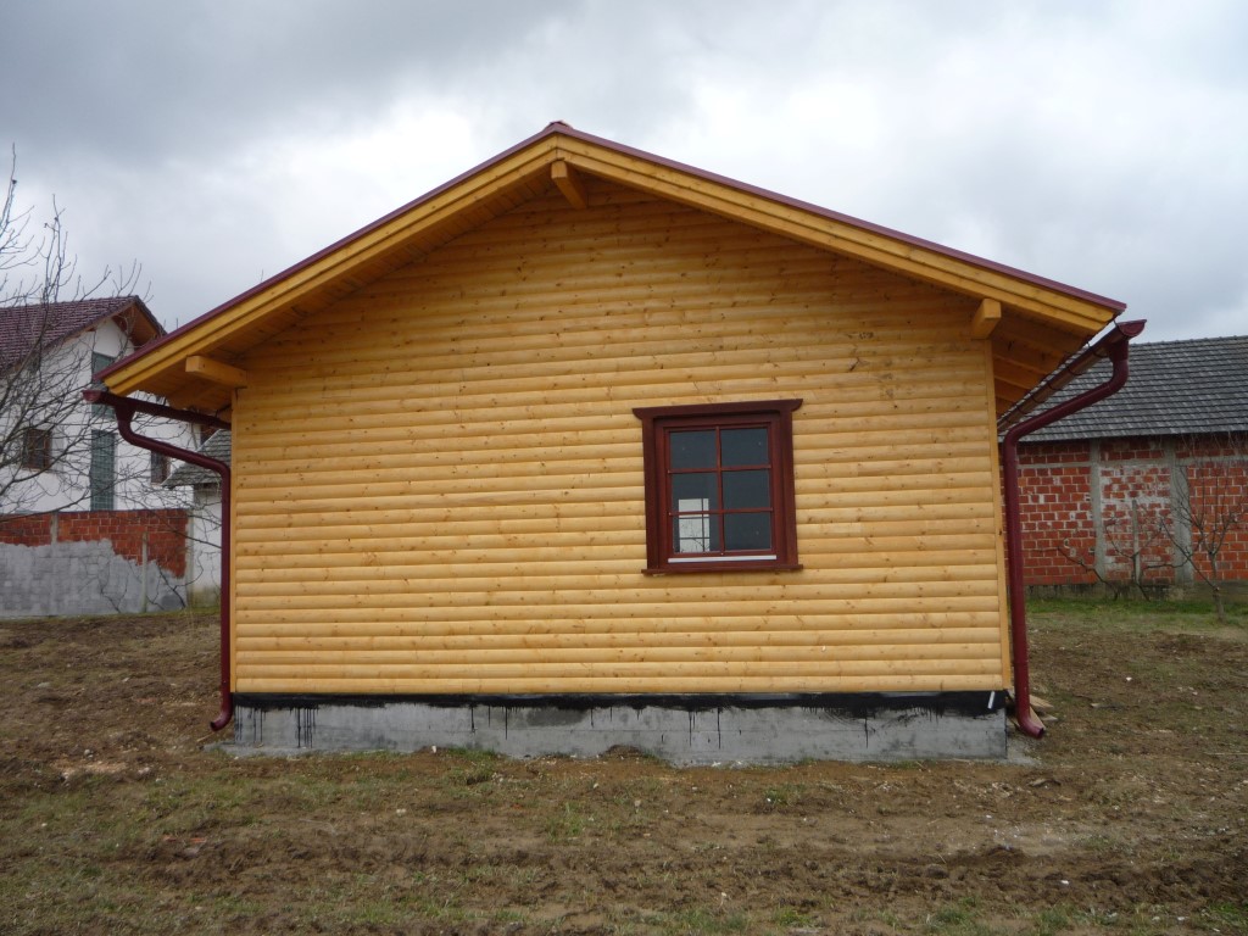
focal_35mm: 30
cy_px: 468
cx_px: 624
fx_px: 1082
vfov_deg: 46.8
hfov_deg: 60.0
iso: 100
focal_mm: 5.2
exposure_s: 1/200
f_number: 4
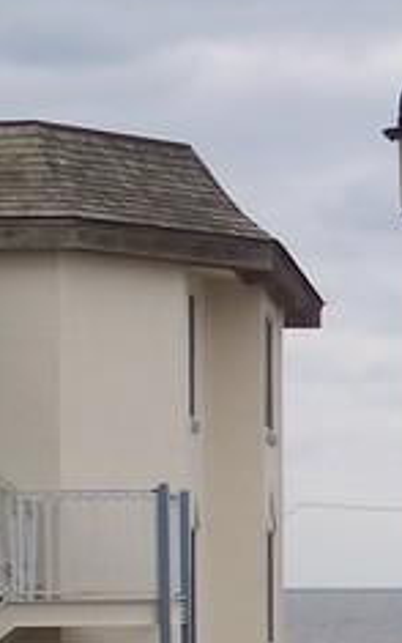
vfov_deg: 6.5
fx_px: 5623
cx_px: 738
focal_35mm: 321
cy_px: 624
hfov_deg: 4.1
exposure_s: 1/350
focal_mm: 16.8
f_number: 4.8
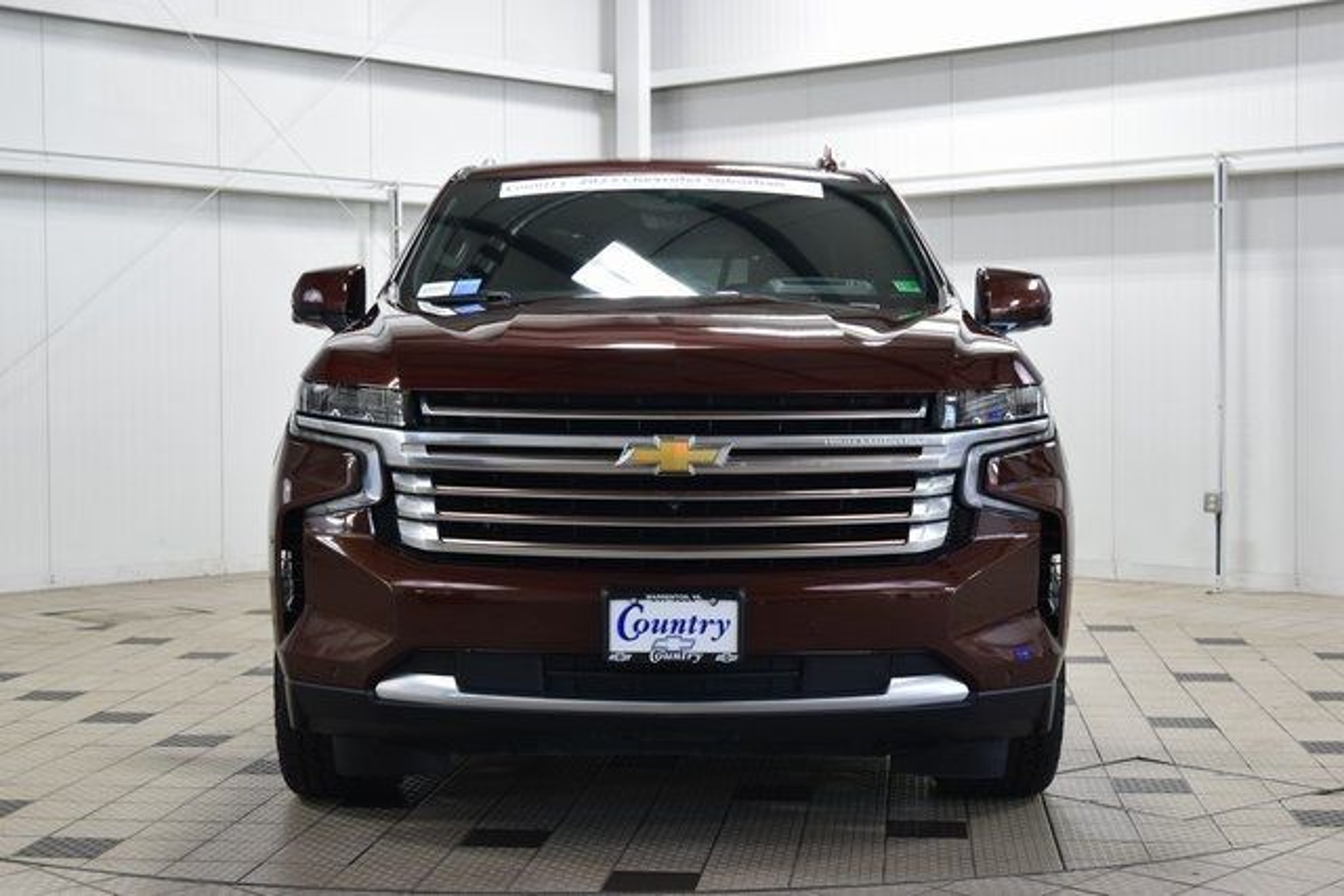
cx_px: 672
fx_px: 2128
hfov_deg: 35.0
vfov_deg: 23.8
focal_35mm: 57
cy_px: 448
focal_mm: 38
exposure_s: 1/15
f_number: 6.3
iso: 500
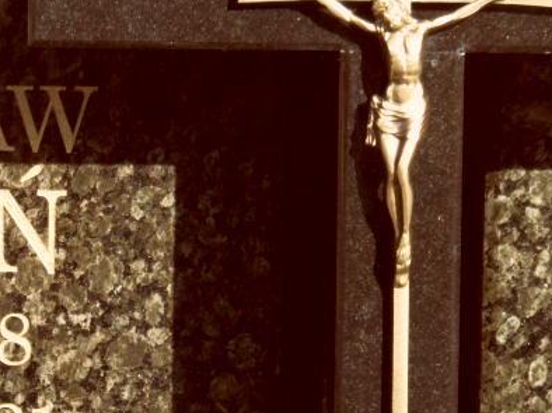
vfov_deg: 5.7
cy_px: 175
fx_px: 4144
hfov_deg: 7.6
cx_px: -113
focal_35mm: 260
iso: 80
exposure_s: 1/250
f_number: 4.4
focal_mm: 16.3
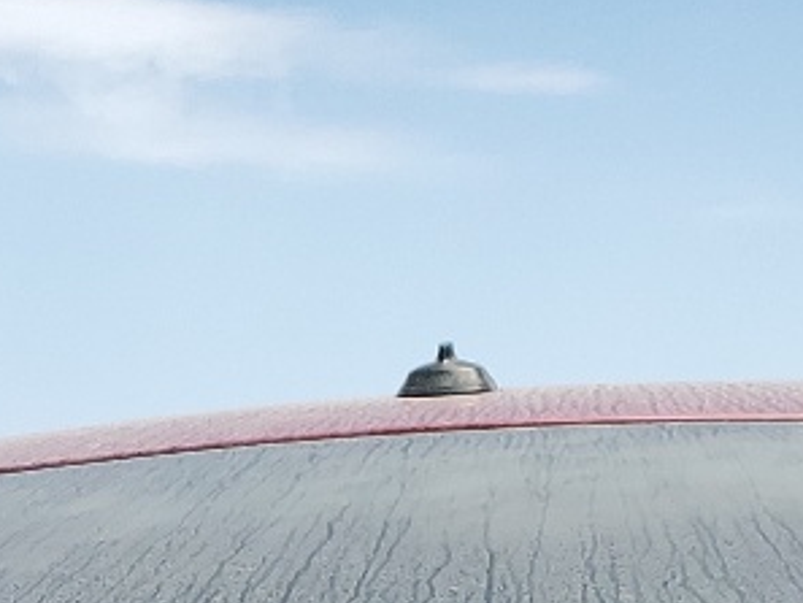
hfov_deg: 14.0
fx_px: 3249
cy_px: 1606
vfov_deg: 9.1
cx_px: 197
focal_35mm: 140
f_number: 1.5
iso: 50
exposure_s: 1/2500
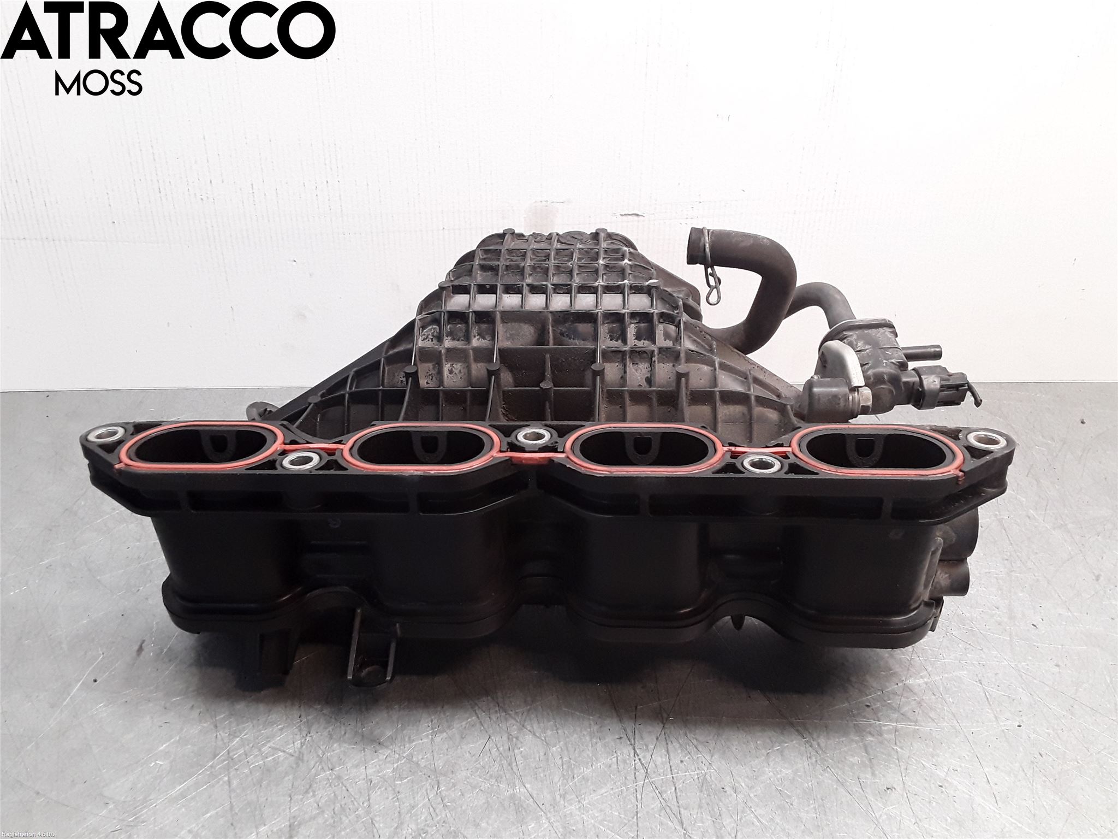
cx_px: 559
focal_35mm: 28
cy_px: 420
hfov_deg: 63.4
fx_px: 904
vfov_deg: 49.7
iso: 100
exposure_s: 1/100
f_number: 1.9
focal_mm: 2.91
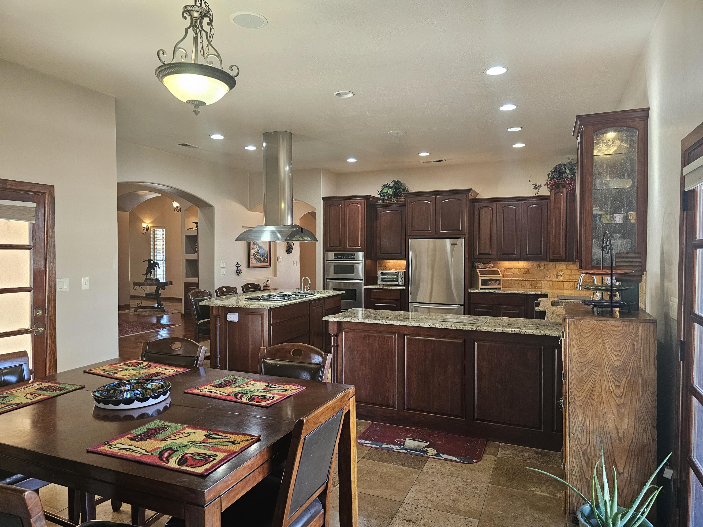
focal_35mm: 23
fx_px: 467
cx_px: 352
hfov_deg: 73.9
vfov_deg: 58.9
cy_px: 264
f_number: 1.7
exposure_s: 1/120
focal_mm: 6.3
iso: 500
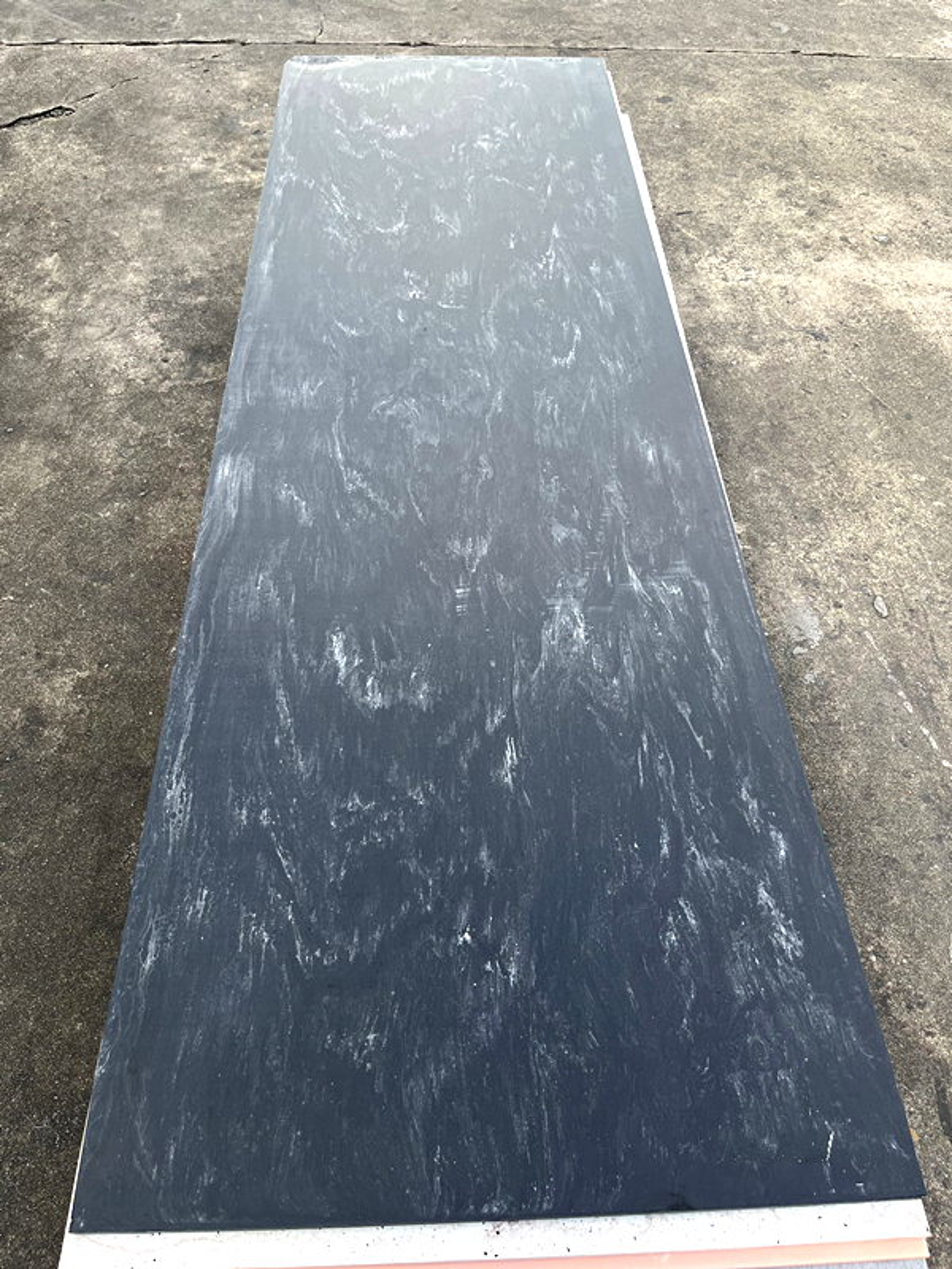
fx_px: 953
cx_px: 476
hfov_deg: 53.1
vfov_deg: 67.3
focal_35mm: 26
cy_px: 634
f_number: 1.6
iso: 50
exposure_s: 1/367
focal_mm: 5.1
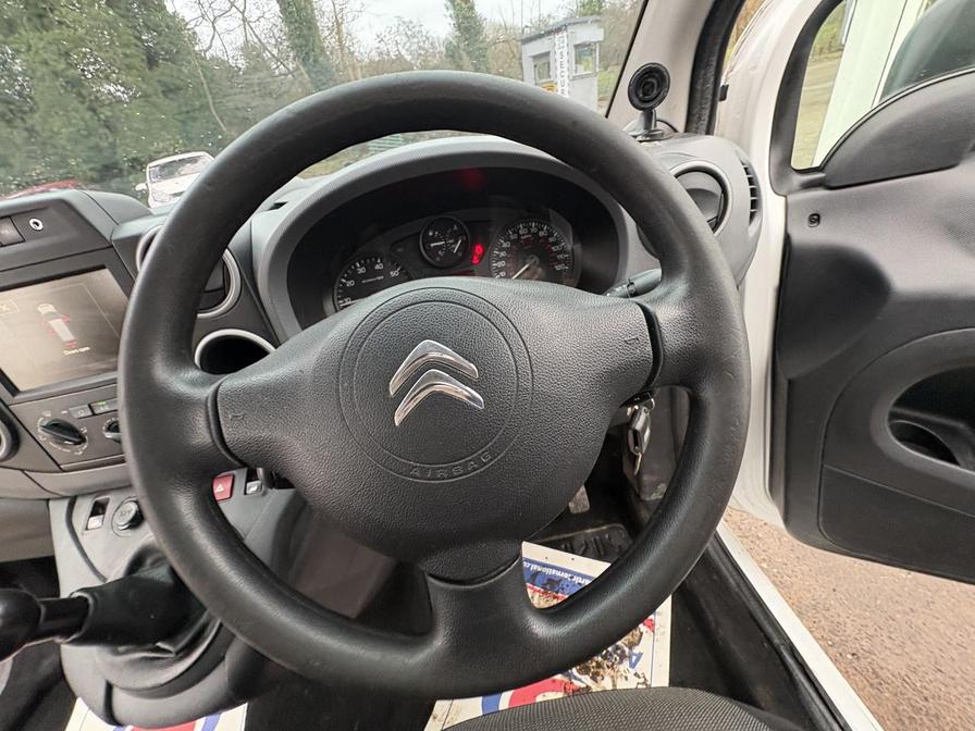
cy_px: 366
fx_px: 394
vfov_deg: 85.7
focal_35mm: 14
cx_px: 488
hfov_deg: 102.1
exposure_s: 1/60
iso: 320
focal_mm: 2.22
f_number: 2.2
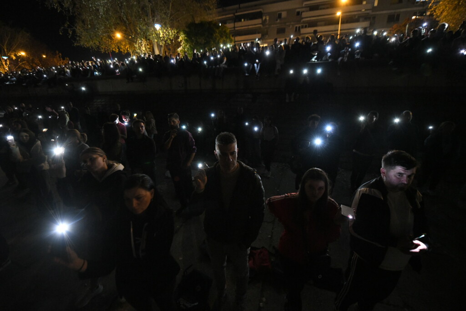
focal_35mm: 14
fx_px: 181
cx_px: 233
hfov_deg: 104.2
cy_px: 156
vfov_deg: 81.2
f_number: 2.8
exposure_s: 1/100
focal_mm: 14
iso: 10000
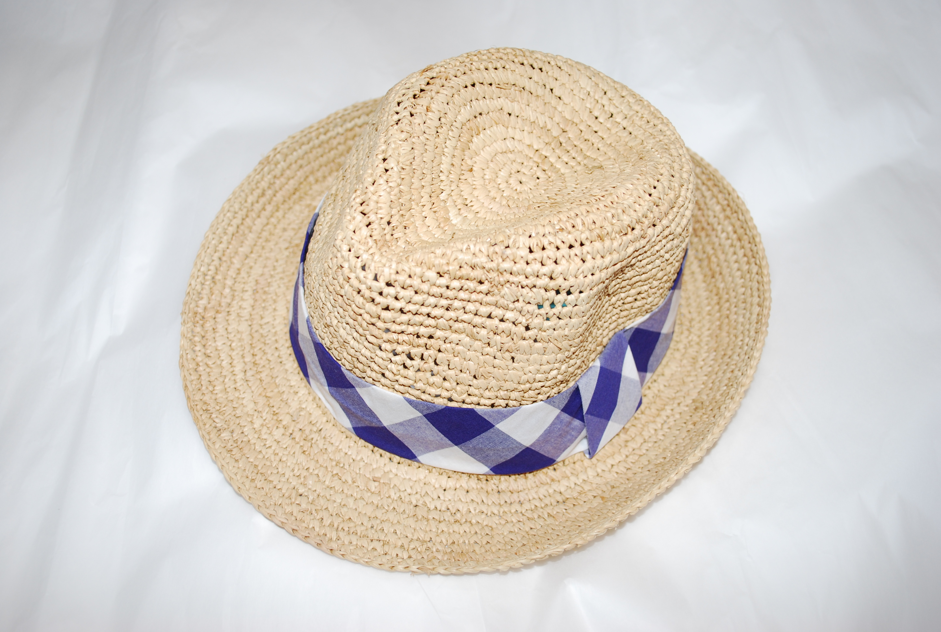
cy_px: 316
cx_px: 470
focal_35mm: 36
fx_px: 943
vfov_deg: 37.0
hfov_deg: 53.0
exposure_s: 1/60
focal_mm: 24
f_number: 4.2
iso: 200
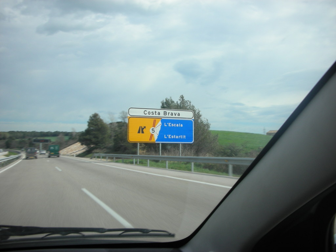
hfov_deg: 52.6
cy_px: 126
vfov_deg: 40.7
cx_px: 168
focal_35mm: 35
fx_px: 340
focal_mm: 5.8
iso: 50
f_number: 8.5
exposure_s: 1/82.2
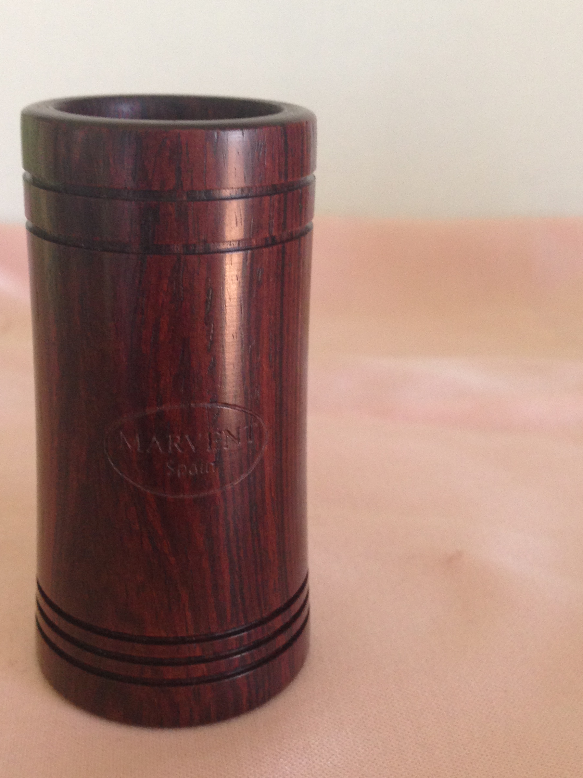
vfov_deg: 42.1
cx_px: 246
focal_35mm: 45
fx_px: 1011
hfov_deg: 32.1
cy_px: 367
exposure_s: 1/20
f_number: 2.4
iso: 160
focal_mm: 4.12
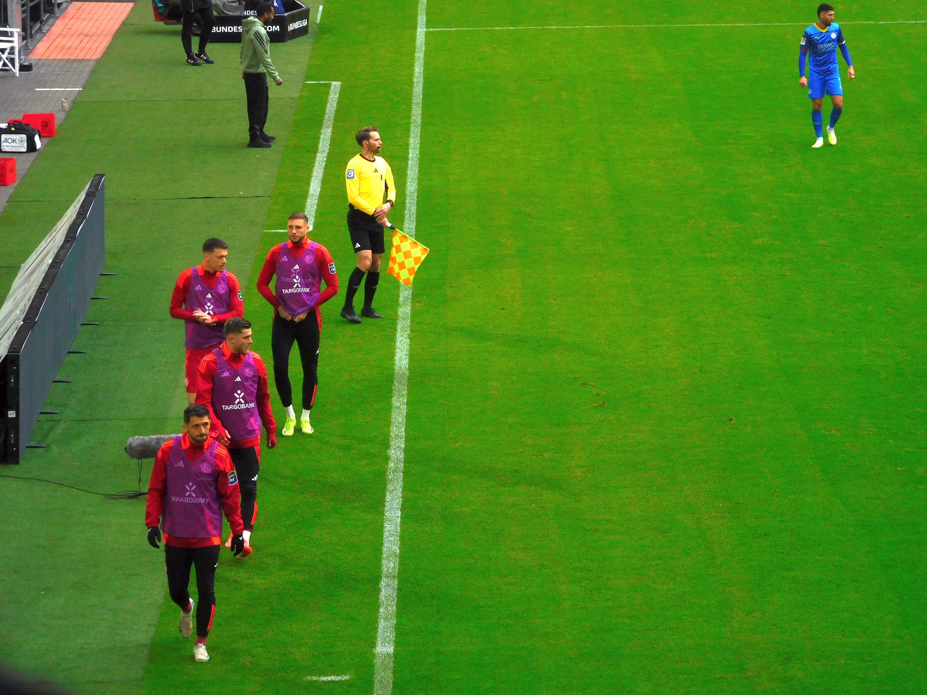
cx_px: 464
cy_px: 348
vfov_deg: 8.2
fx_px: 4820
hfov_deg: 11.0
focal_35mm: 180
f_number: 5.3
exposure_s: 1/160
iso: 125
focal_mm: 32.1
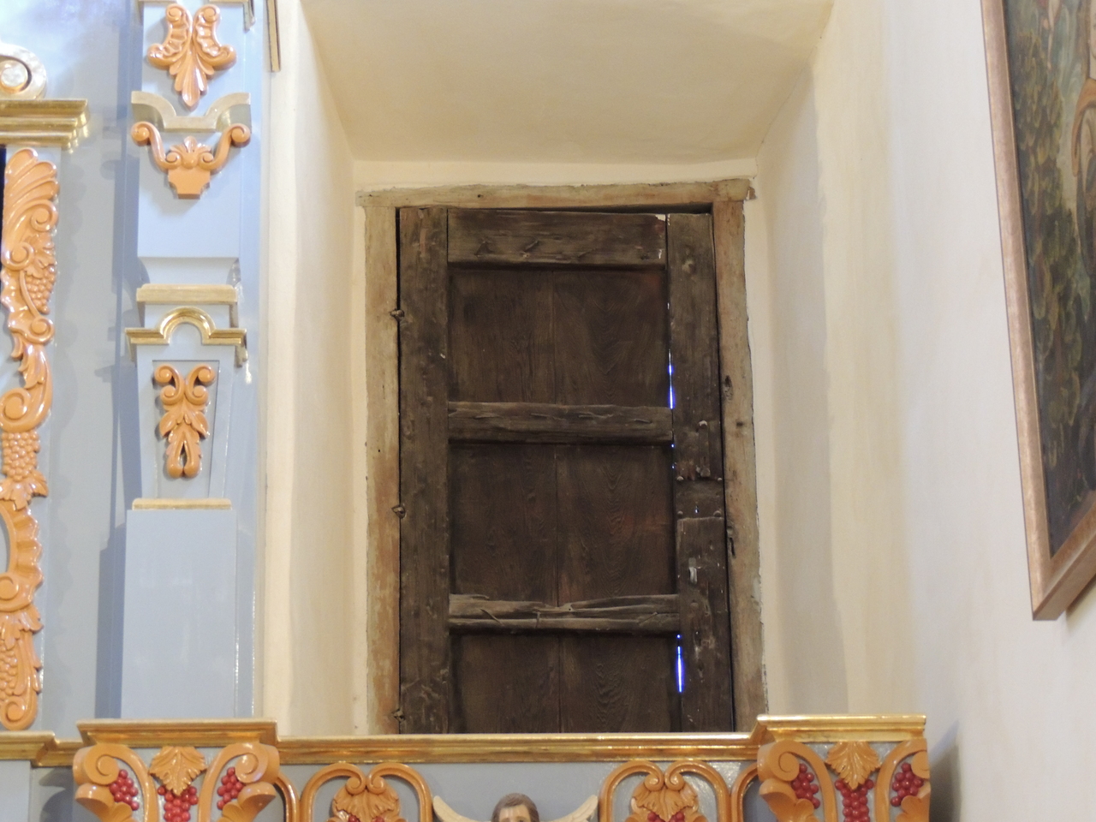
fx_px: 3166
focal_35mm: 100
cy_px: 411
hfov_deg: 19.6
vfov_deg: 14.8
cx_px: 548
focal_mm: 17.8
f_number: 4.1
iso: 720
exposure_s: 1/25
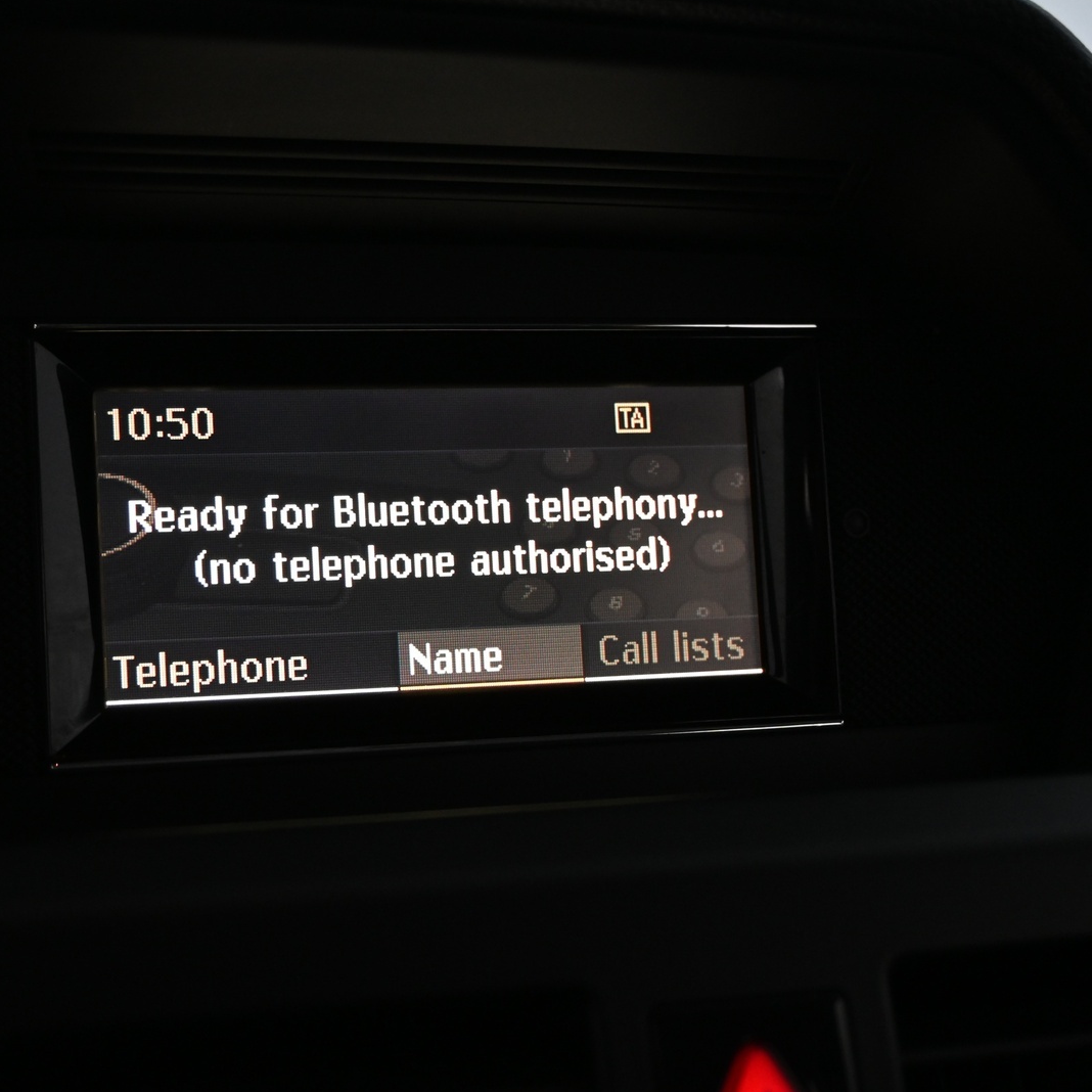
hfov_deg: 29.0
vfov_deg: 29.1
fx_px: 2105
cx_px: 448
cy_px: 545
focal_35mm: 59
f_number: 4.8
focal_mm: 30.5
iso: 1600
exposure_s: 1/50
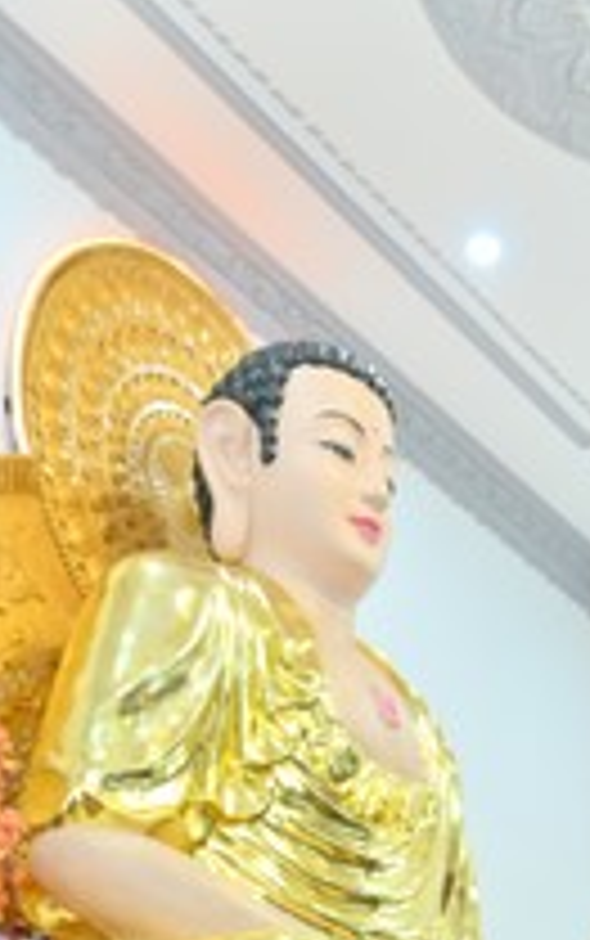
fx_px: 1951
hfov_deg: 17.1
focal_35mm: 76
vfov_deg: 22.3
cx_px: 464
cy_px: 1412
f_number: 5.6
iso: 1600
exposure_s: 1/50
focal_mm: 24
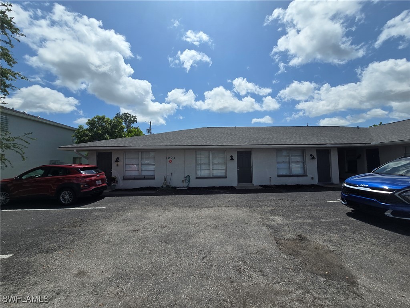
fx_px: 154
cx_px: 205
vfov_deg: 89.9
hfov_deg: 106.2
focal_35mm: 13
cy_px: 154
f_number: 2.2
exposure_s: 1/4704
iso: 50
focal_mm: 2.2
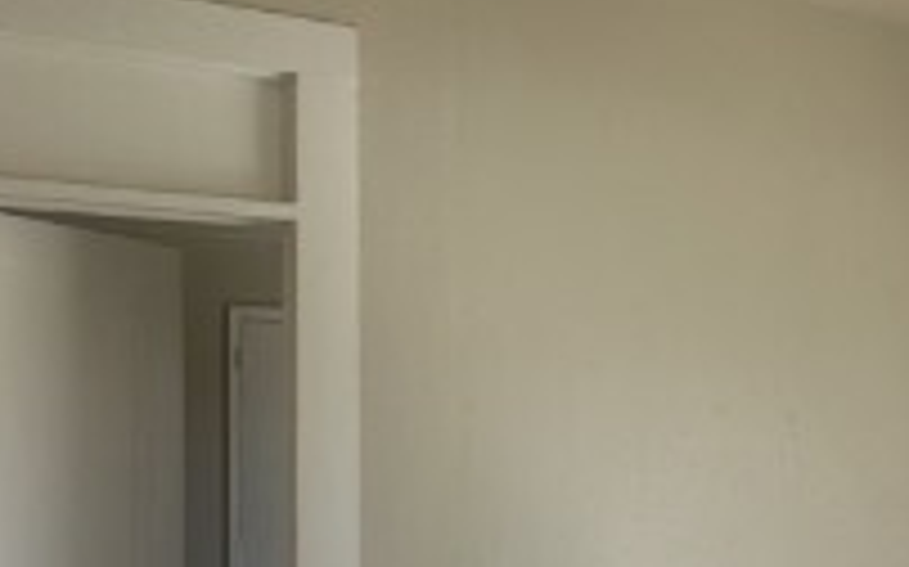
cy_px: 396
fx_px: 1164
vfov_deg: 27.2
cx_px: 810
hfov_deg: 39.7
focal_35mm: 47
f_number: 2.2
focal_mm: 2.22
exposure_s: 1/244
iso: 40
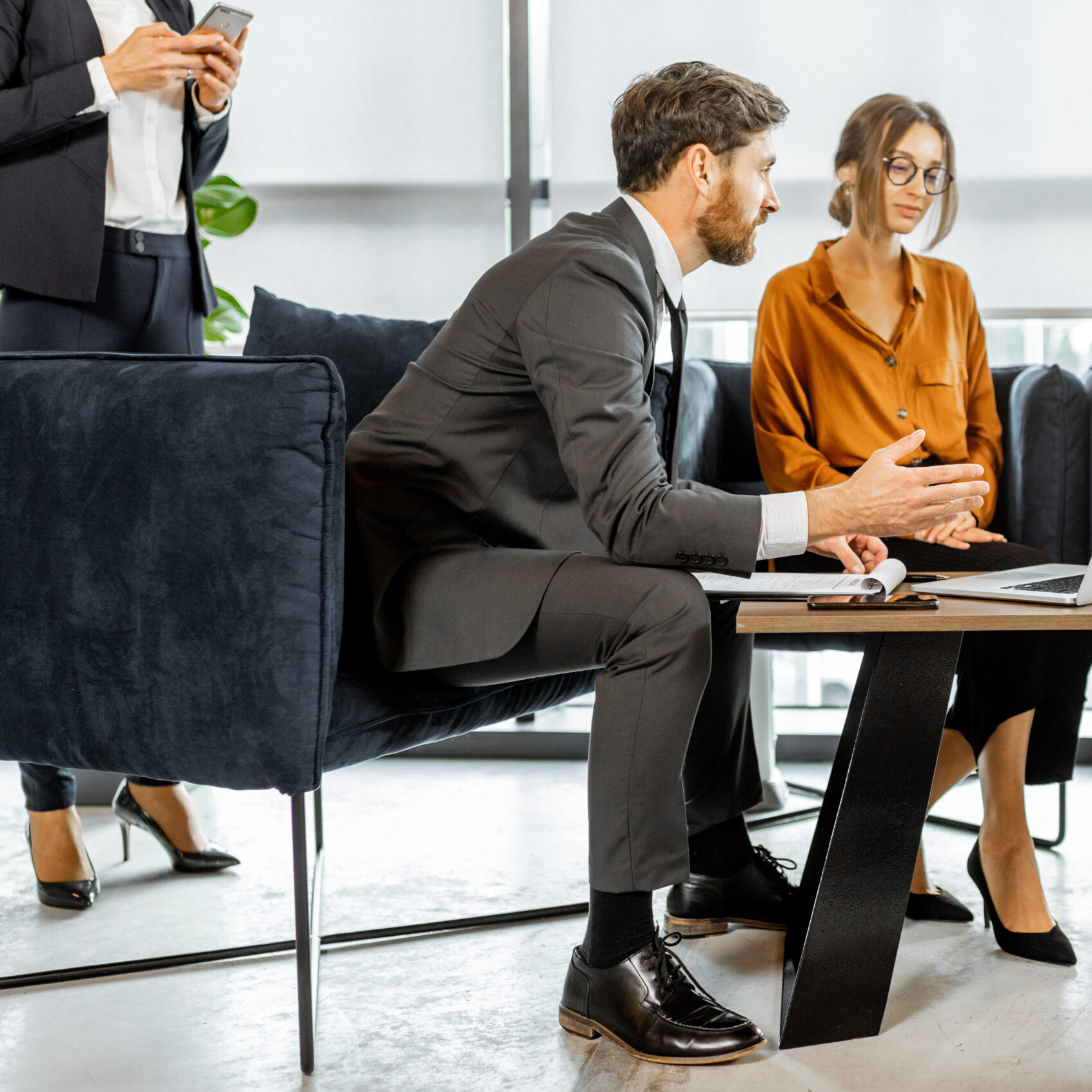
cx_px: 737
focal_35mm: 45
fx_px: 1606
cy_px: 550
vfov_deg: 37.6
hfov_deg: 37.1
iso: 500
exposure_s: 1/160
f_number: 2.2
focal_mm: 35
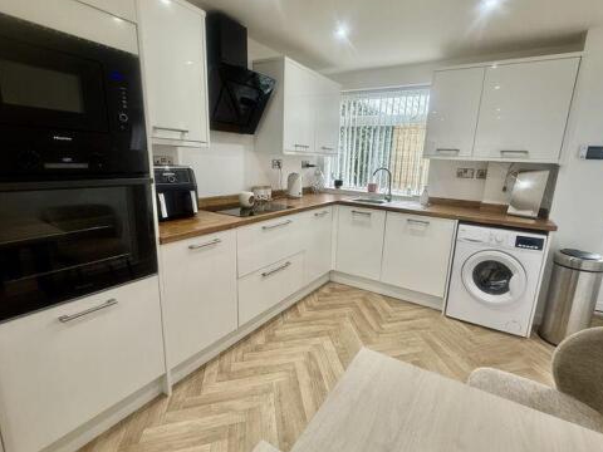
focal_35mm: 17
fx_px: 296
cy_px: 224
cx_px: 323
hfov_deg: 90.9
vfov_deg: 74.7
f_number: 2.2
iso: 100
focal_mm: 2.22
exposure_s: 1/100
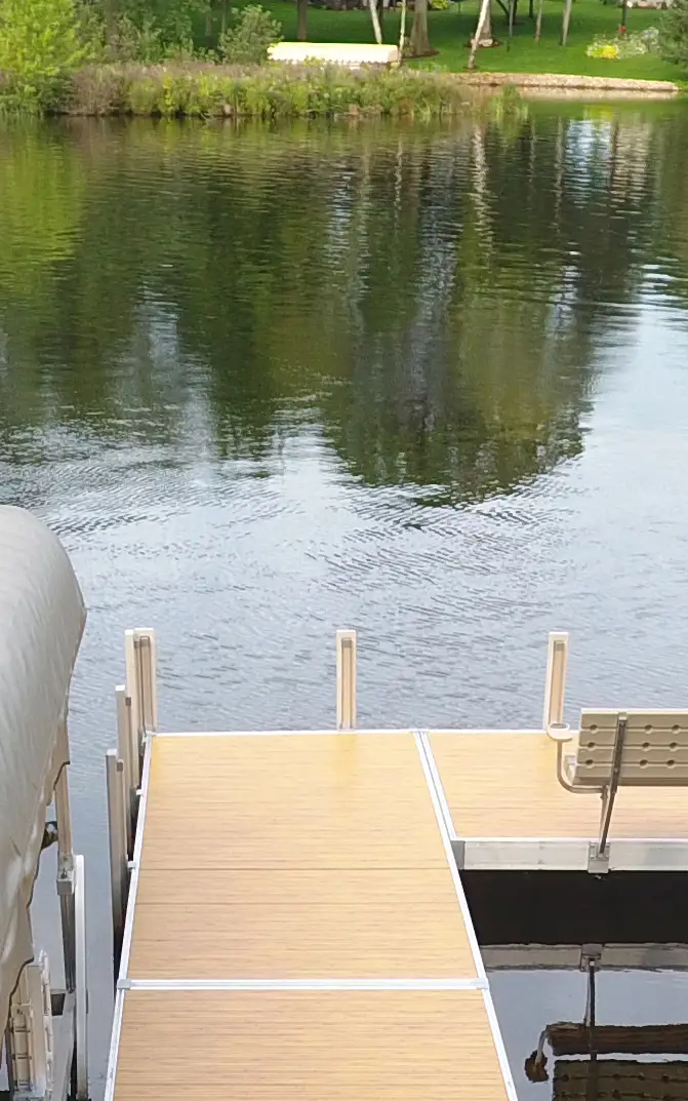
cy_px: 1458
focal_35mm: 79
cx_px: 312
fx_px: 2369
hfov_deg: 16.5
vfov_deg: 23.0
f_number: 2.8
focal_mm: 3.61
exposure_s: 1/118
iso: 100
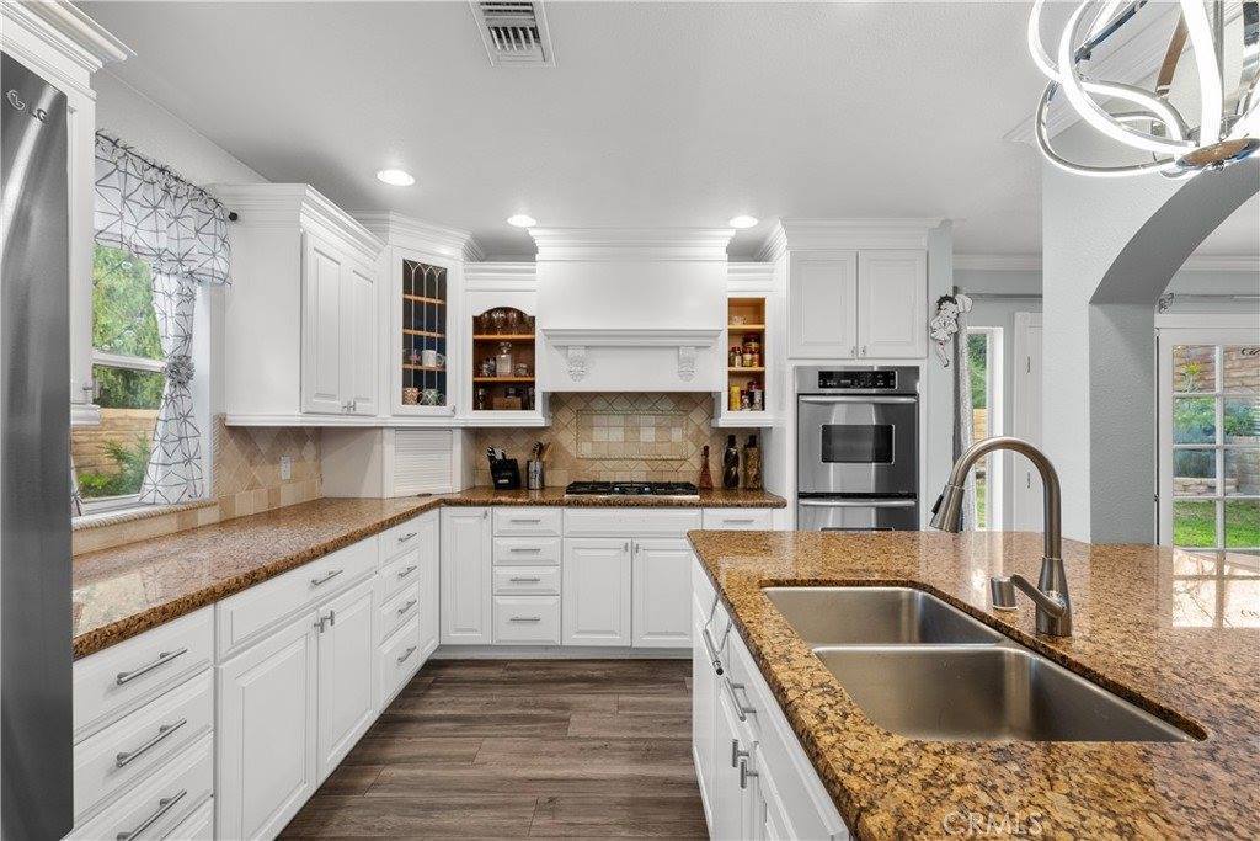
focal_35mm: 15
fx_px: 525
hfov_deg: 100.4
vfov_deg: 77.3
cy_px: 420
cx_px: 630
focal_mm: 15
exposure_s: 1/3
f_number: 9
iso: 200
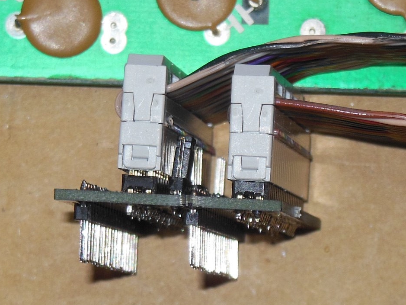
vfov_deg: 12.3
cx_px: 208
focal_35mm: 121
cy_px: 164
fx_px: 1420
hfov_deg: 16.3
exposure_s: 1/60
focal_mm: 19.7
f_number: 4.8
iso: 125
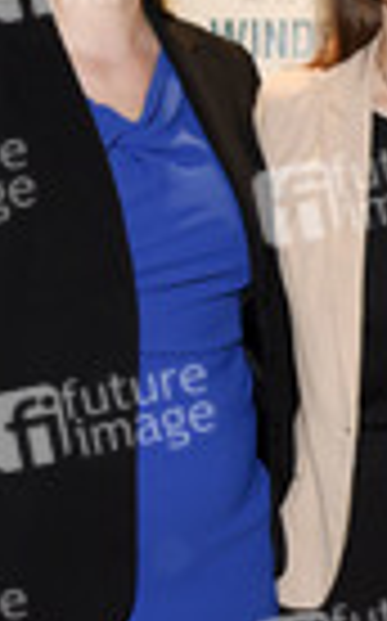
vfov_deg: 25.9
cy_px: 306
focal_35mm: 80
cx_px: 430
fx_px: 1353
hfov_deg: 15.8
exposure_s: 1/125
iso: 2000
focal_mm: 24
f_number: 6.3
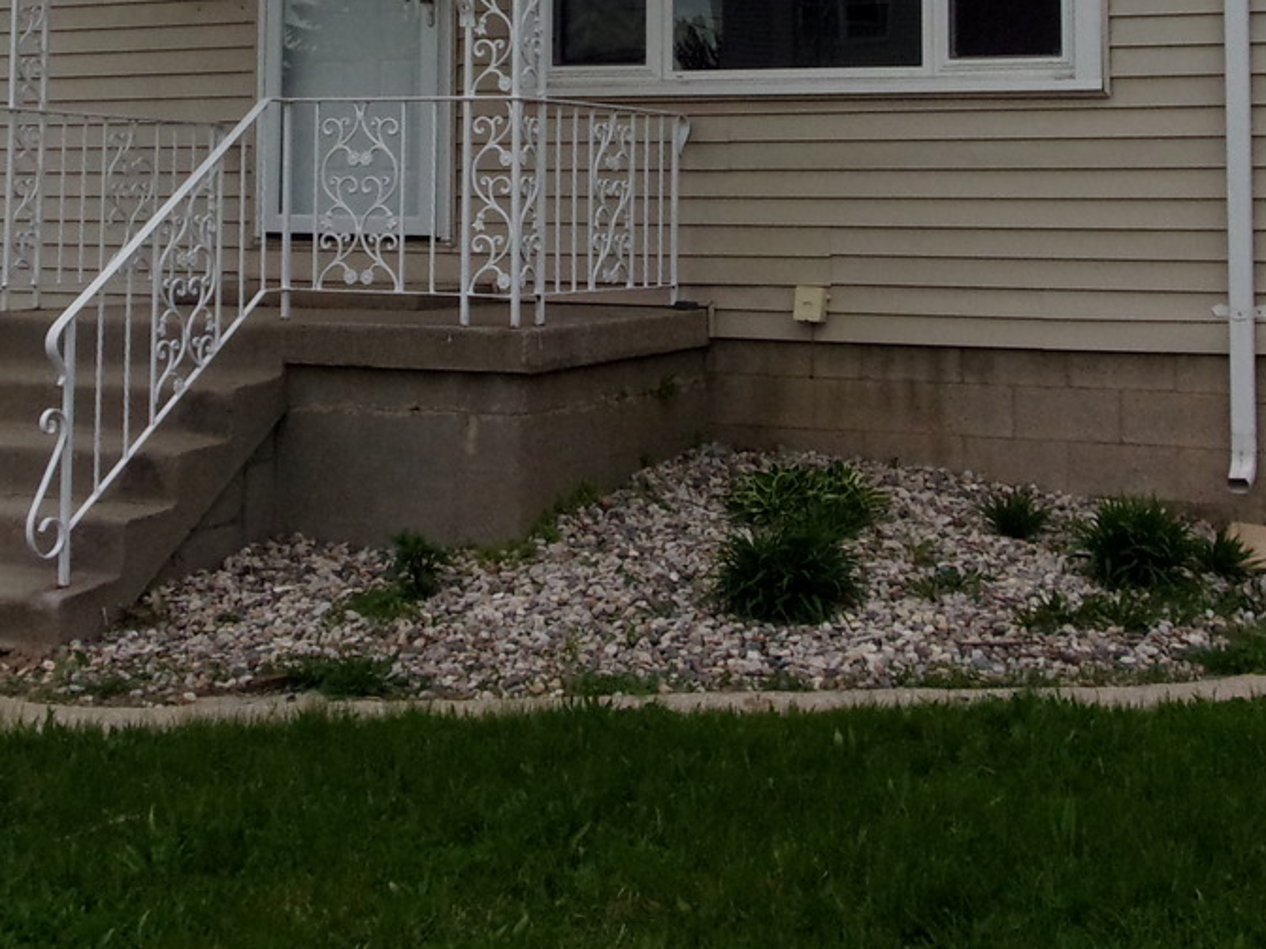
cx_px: 573
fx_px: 2194
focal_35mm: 60
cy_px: 30
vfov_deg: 23.5
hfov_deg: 32.2
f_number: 10.8
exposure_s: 1/160
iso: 200
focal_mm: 5.1
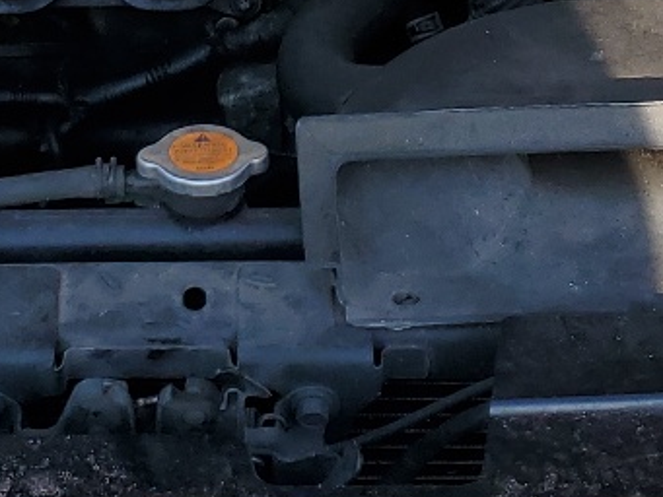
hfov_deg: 16.1
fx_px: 2337
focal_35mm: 122
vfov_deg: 11.9
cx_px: 235
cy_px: -87
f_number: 1.5
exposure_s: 1/1667
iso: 50
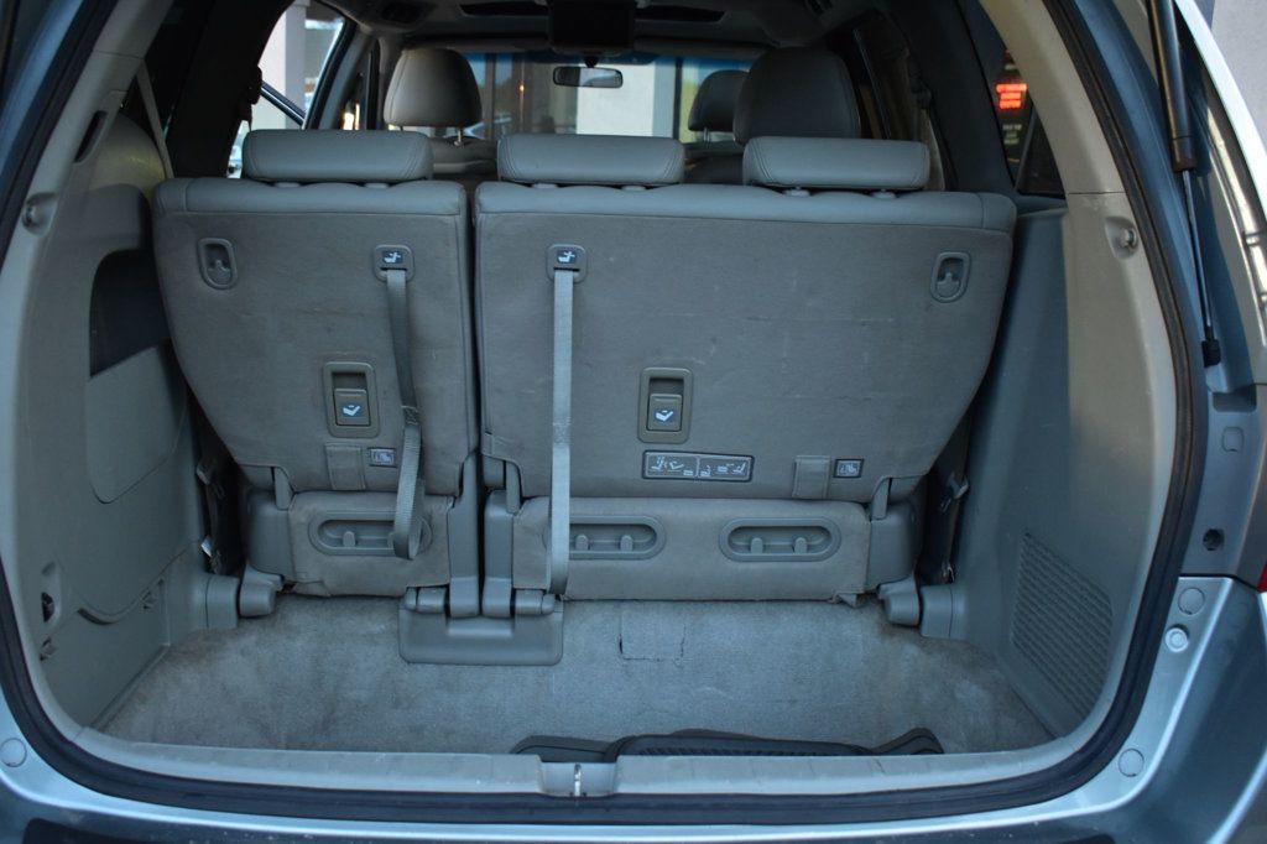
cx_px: 634
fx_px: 1267
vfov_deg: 36.8
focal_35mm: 36
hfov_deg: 53.1
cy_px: 422
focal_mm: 24
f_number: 4
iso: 1600
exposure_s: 1/6
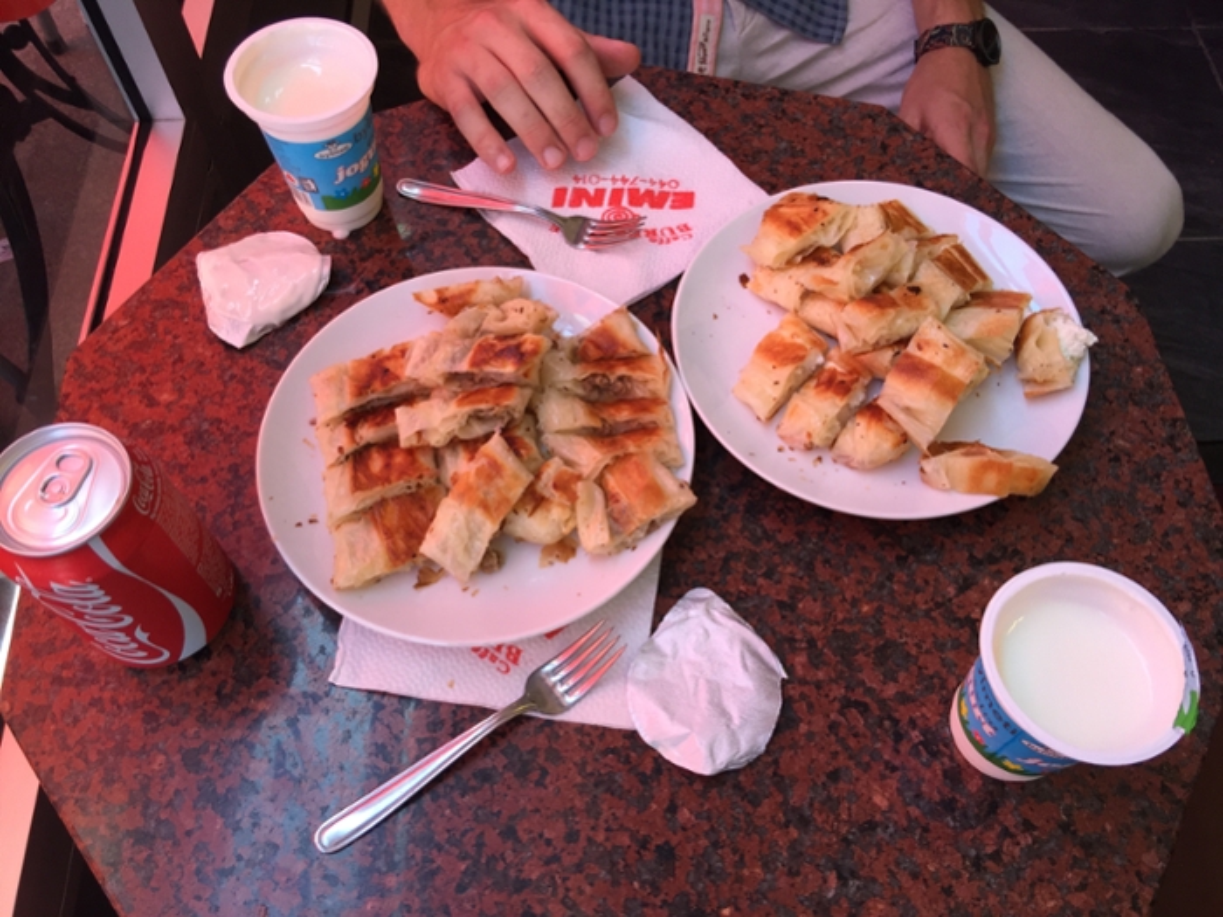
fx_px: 1025
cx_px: 612
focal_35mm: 29
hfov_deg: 61.7
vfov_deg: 48.2
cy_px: 458
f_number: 2.2
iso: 50
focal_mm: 4.15
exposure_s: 1/100
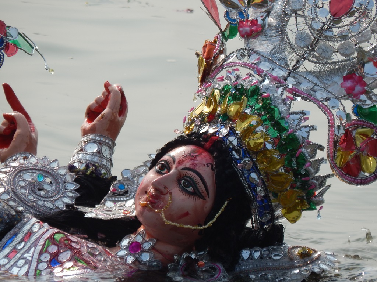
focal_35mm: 675
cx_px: 188
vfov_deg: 2.2
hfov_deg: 2.9
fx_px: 7351
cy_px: 141
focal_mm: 120
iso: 125
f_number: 5.8
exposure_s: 1/640
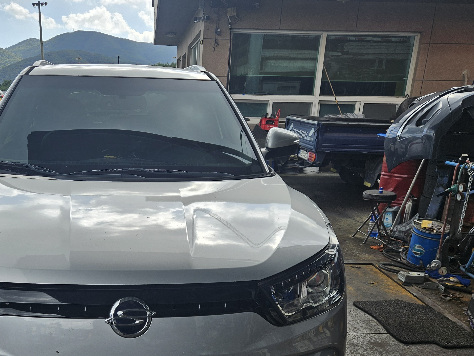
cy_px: 266
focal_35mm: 37
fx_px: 507
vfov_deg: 37.7
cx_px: 155
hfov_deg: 49.2
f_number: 1.8
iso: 25
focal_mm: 5.4
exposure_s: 1/976
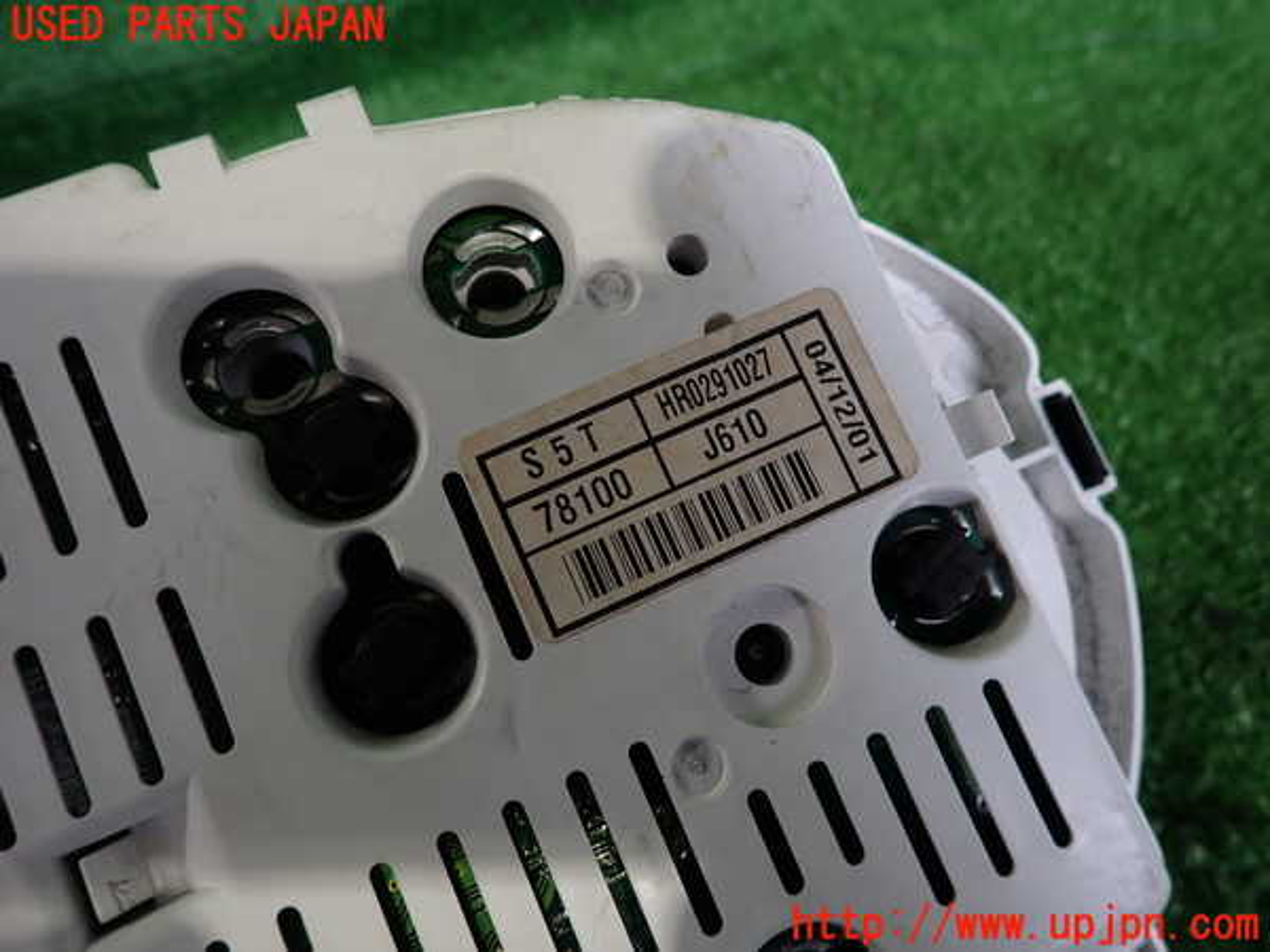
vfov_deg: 54.9
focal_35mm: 25
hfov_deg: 69.4
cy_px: 476
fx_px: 917
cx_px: 635
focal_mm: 4.5
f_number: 2
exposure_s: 1/60
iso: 160
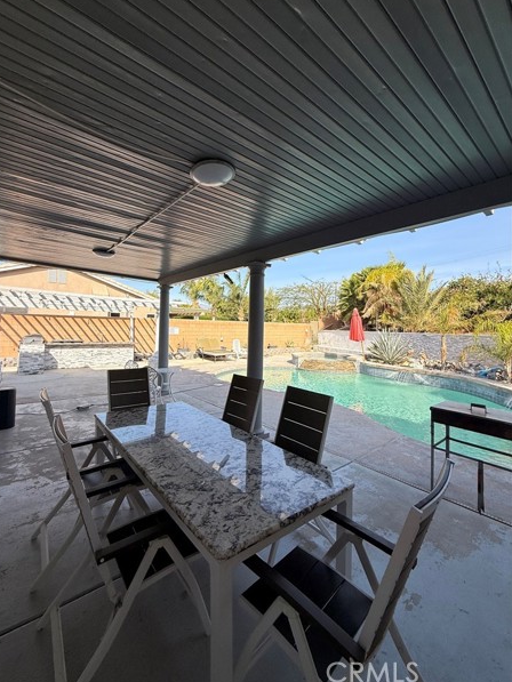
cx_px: 239
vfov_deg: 98.1
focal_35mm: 15
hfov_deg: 81.7
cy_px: 323
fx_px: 296
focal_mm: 2.22
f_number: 2.2
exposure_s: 1/1339
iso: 50
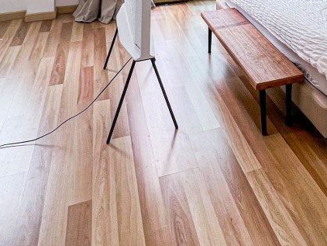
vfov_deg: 34.7
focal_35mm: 35
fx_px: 331
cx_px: 294
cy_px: -28
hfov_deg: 47.3
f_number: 1.8
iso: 32
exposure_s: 1/100
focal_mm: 1.57
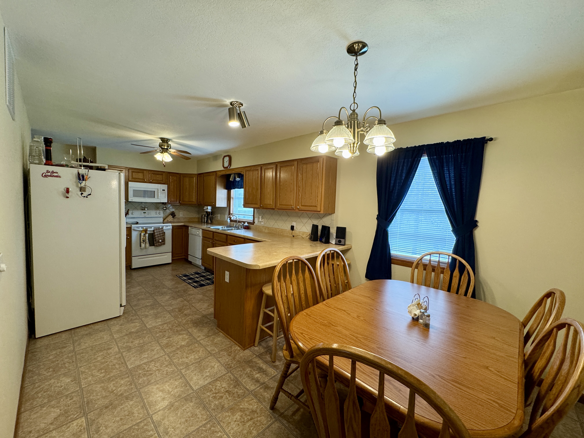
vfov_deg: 85.7
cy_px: 219
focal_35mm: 14
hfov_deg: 102.1
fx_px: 236
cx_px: 292
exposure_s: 1/120
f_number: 2.2
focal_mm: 2.22
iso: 200
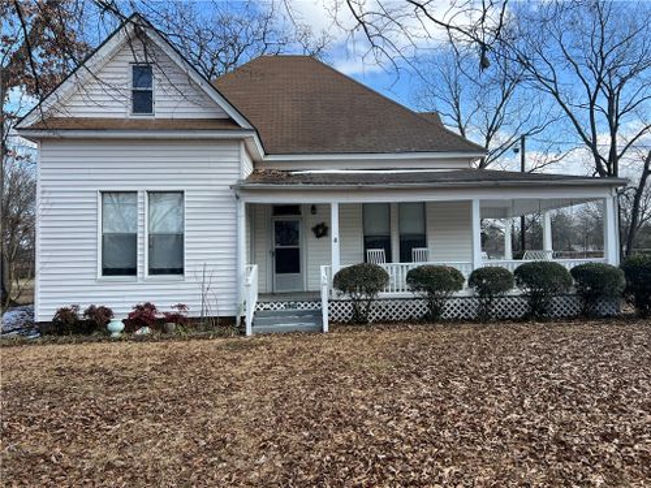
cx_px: 326
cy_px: 244
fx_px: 489
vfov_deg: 53.1
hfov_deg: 67.3
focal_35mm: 26
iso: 50
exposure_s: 1/1531
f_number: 1.5
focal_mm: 5.7
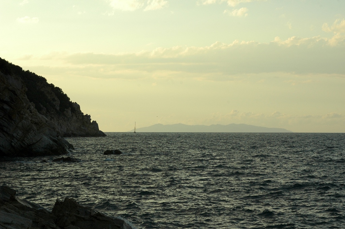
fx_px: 1005
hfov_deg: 19.5
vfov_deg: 13.0
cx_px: 172
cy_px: 114
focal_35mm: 105
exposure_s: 1/320
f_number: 10
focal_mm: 70
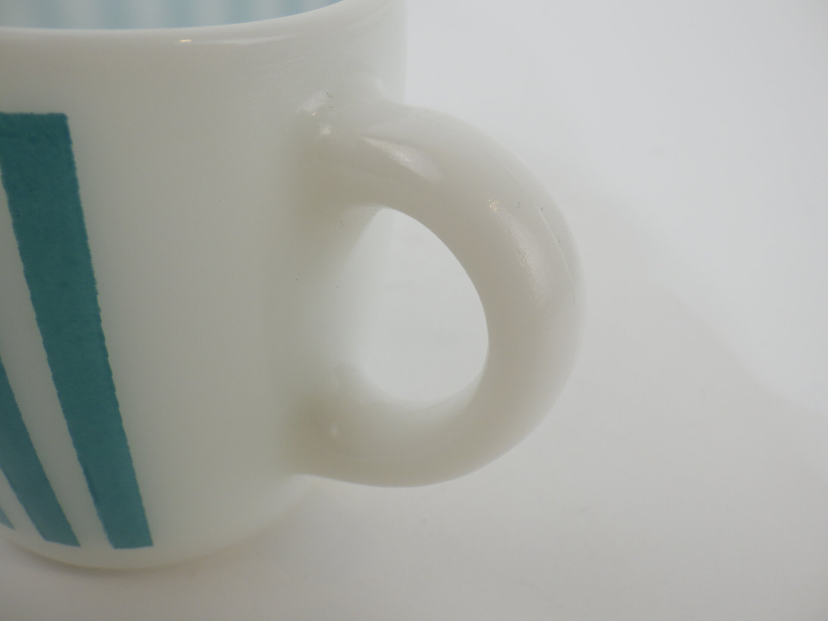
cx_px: 414
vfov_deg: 41.8
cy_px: 310
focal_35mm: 34
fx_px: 813
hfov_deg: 54.0
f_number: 3.8
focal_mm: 6.1
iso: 125
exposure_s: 1/80
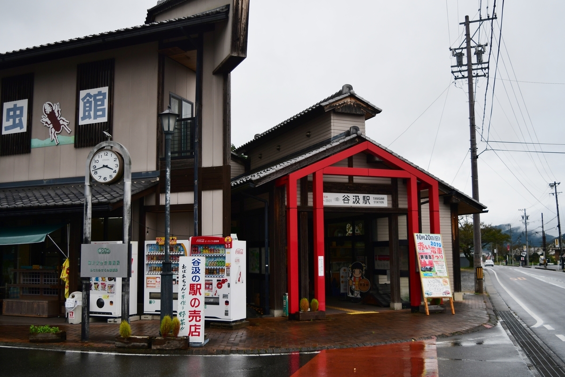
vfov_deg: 35.9
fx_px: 581
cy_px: 188
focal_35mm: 37
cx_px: 282
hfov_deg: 51.9
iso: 200
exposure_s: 1/320
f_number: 4
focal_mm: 25
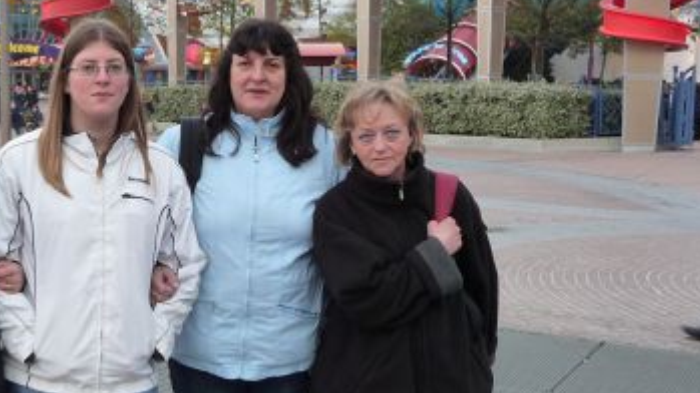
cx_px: 166
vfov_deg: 21.3
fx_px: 1039
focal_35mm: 56
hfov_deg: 36.3
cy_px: 273
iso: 160
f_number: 3.3
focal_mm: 4.7
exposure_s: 1/50
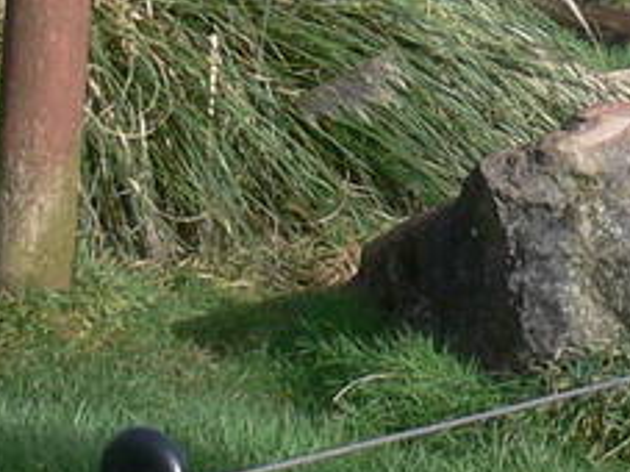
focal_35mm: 247
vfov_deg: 5.9
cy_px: -358
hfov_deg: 7.8
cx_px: 1002
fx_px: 4493
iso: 80
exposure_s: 1/250
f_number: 5.6
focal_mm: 7.4
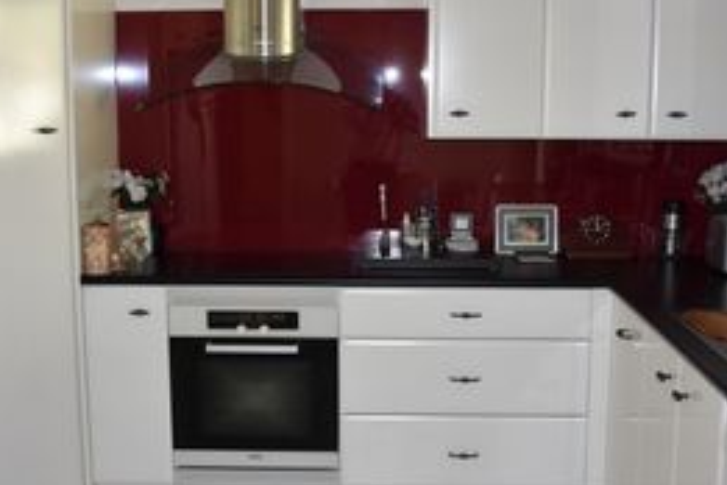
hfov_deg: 36.9
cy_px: 280
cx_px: 379
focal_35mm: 54
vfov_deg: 25.0
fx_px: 1090
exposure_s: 1/60
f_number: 4
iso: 640
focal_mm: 20
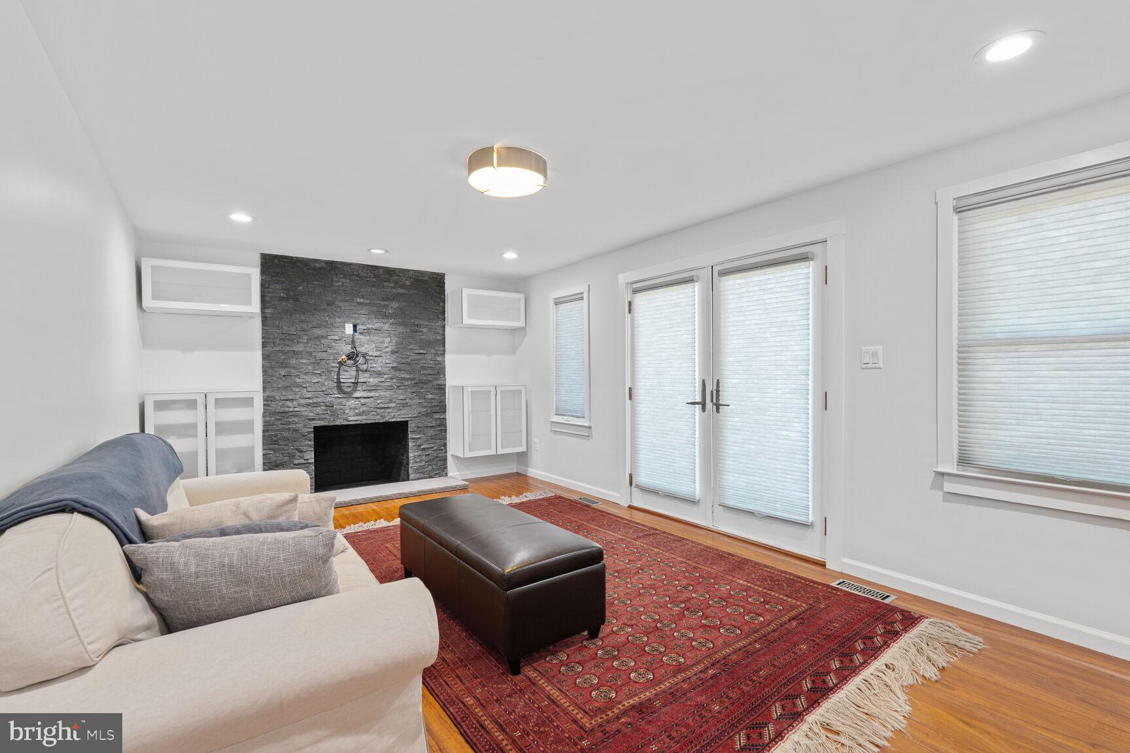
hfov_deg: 95.0
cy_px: 376
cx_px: 565
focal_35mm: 16
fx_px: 518
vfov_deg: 72.1
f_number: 8
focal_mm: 16.5
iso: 200
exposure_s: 1/6
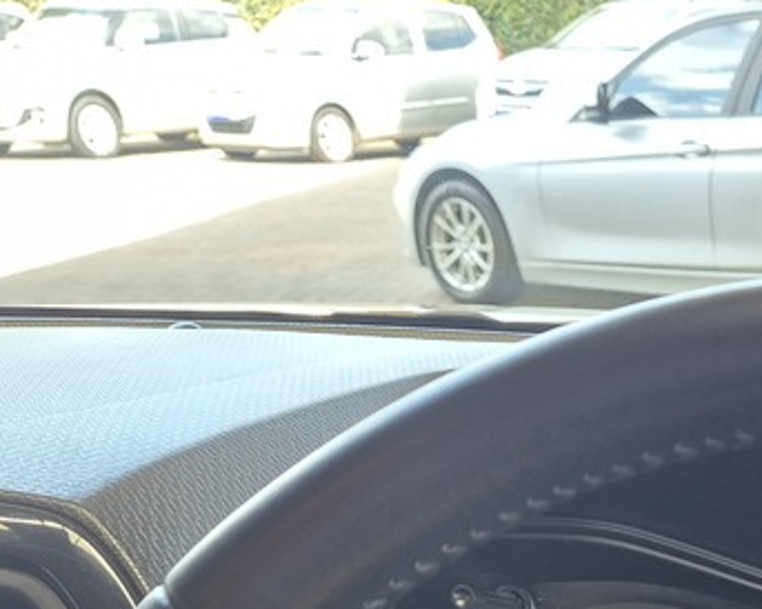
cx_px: 849
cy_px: 838
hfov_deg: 26.1
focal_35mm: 67
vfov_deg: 20.4
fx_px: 1510
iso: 200
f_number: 1.8
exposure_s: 1/100
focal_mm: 5.4
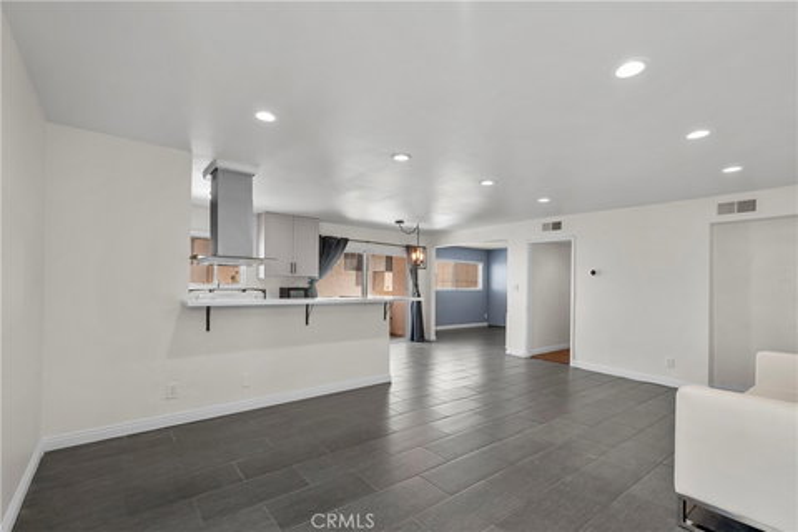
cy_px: 266
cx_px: 399
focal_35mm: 16
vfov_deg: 73.7
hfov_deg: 96.7
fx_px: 355
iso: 250
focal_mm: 16
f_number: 6.3
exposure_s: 1/15
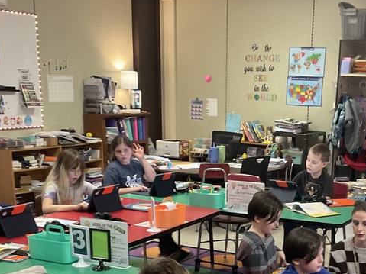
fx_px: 655
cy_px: 272
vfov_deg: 22.7
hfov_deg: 30.9
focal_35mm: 62
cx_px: 249
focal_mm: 3
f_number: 1.8
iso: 200
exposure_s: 1/40
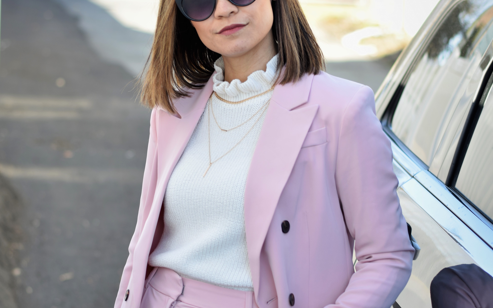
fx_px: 1545
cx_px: 247
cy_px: 216
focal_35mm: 115
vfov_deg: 11.4
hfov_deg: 18.1
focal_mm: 50
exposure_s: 1/200
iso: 100
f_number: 2.5
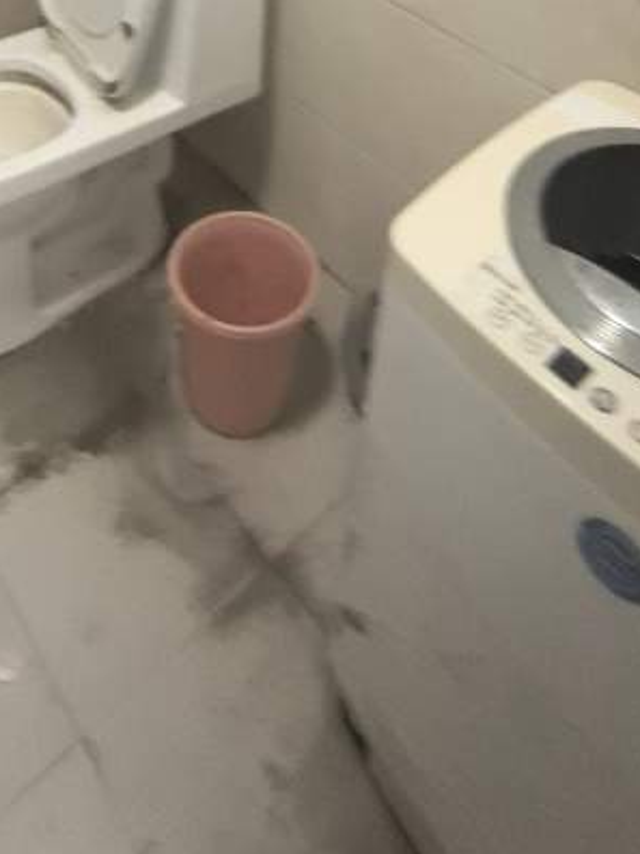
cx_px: 200
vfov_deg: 37.6
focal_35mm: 35
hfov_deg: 40.1
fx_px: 863
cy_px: -202
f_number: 2.2
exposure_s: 1/25
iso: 1000
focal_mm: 1.95
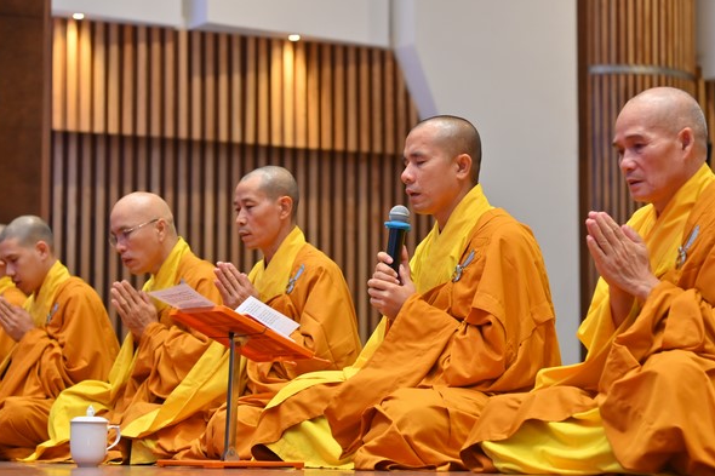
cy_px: 216
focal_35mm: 108
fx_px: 2144
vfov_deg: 12.7
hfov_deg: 18.9
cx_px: 322
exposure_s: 1/100
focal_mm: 98
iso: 1250
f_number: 5
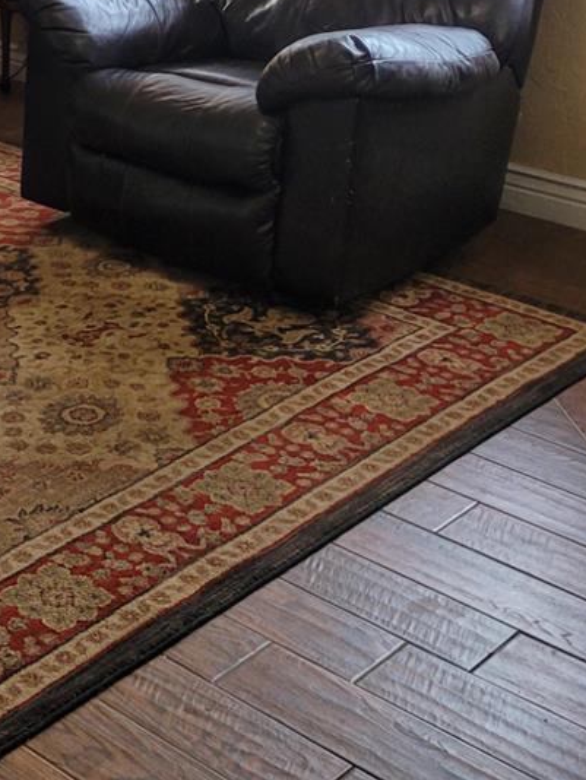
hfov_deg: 18.7
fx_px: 1646
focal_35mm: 73
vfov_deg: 24.8
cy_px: -86
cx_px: -189
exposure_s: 1/119
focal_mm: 5.4
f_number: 1.8
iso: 200
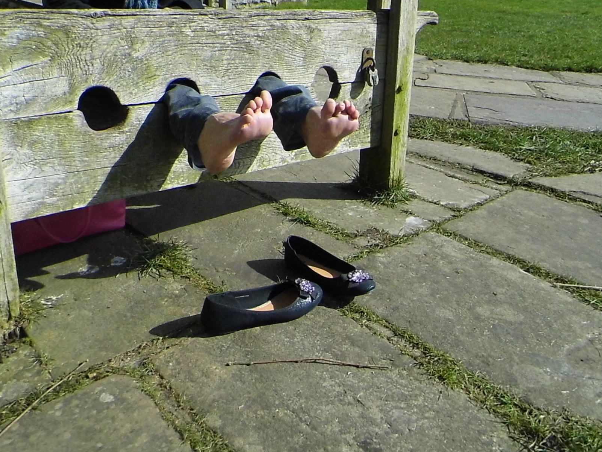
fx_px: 557
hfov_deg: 56.7
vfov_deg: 43.7
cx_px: 264
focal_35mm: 32
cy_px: 165
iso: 400
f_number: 8.9
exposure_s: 1/800
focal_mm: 4.5
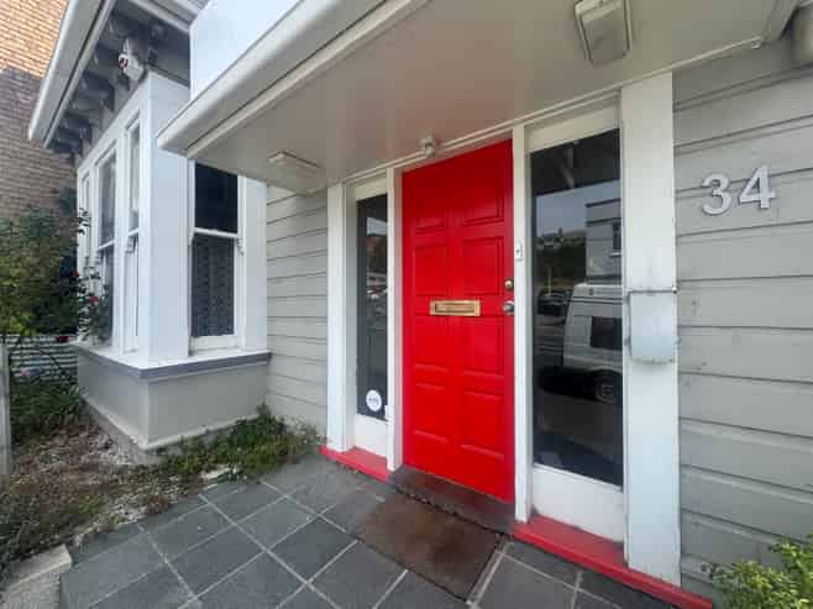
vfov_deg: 85.6
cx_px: 406
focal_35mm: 14
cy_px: 304
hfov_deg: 102.1
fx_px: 329
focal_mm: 2.22
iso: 40
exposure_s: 1/669
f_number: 2.2
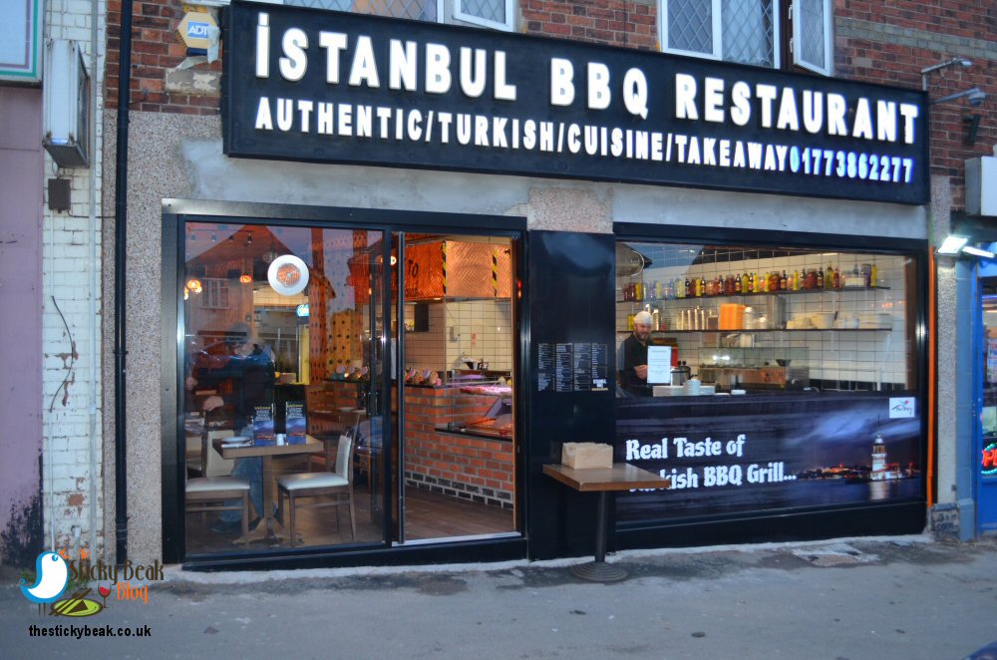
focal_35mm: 33
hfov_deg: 57.3
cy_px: 330
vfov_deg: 39.8
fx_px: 912
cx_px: 498
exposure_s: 1/60
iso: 640
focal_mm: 22
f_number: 3.8
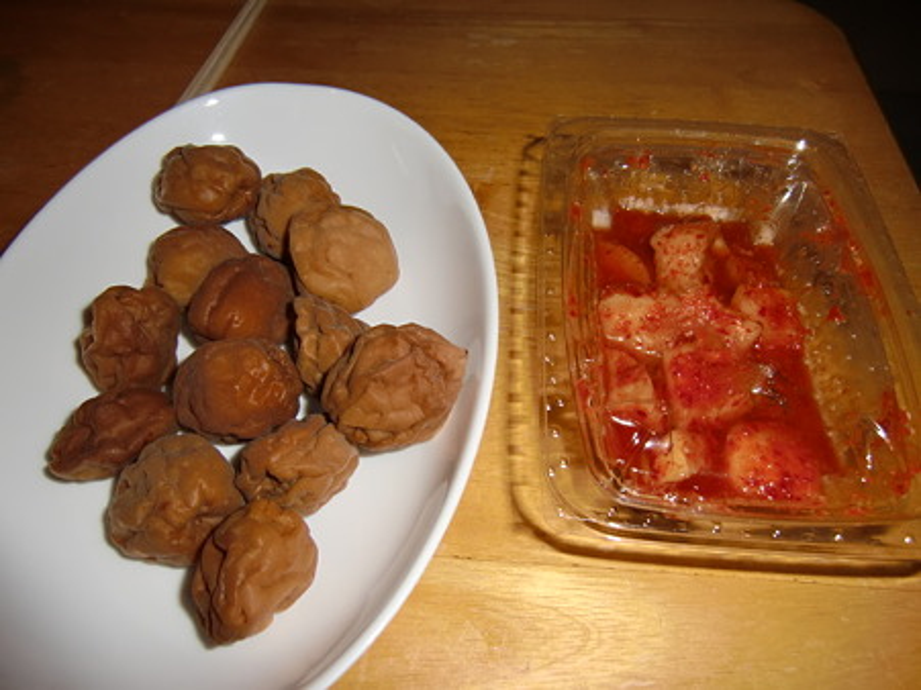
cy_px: 345
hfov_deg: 71.6
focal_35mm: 24
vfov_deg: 56.8
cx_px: 460
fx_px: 638
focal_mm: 4.3
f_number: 3.2
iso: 64
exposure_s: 1/20
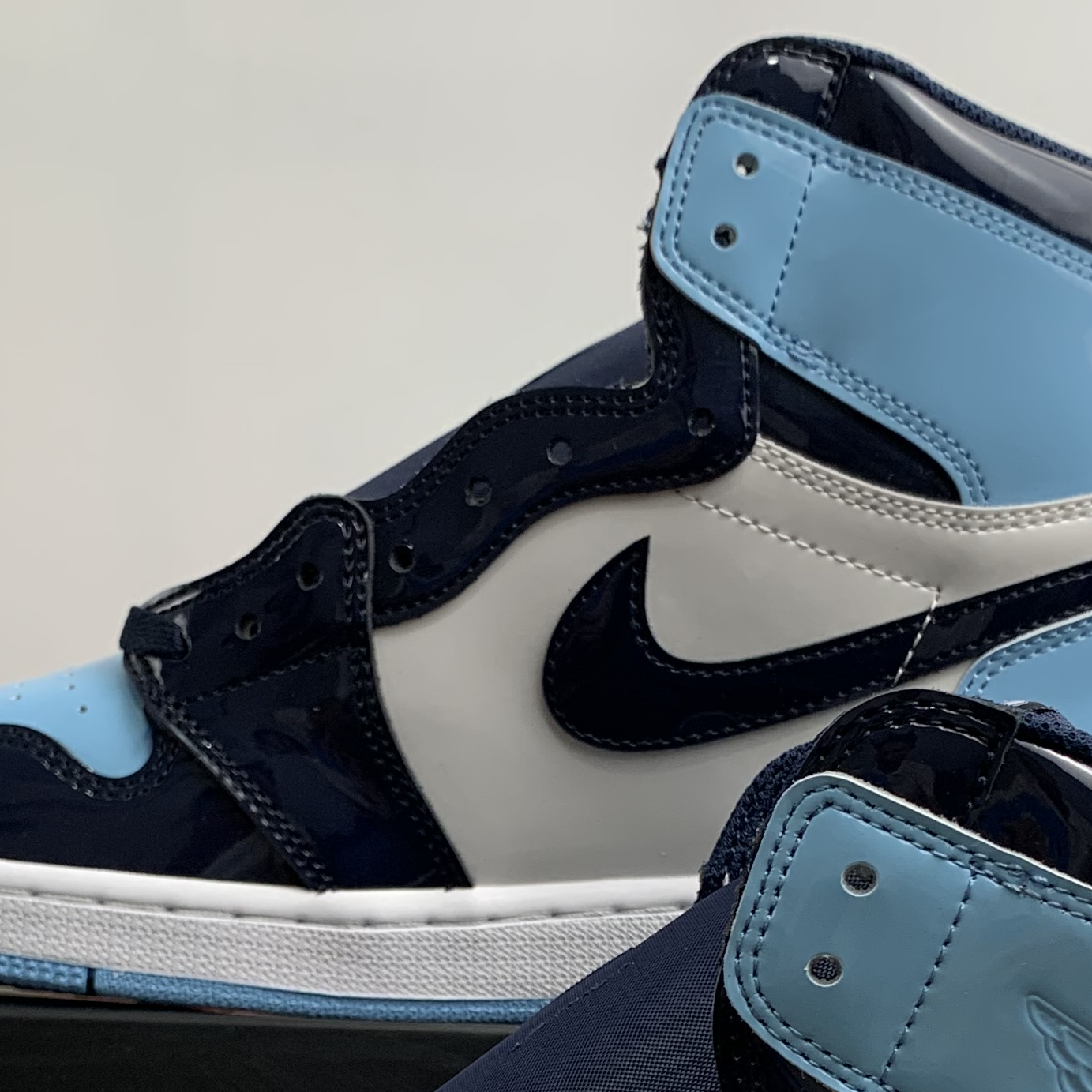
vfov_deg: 24.5
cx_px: 539
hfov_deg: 25.7
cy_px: 1103
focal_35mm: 67
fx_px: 2391
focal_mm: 4.25
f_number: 1.8
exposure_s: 1/121
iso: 50
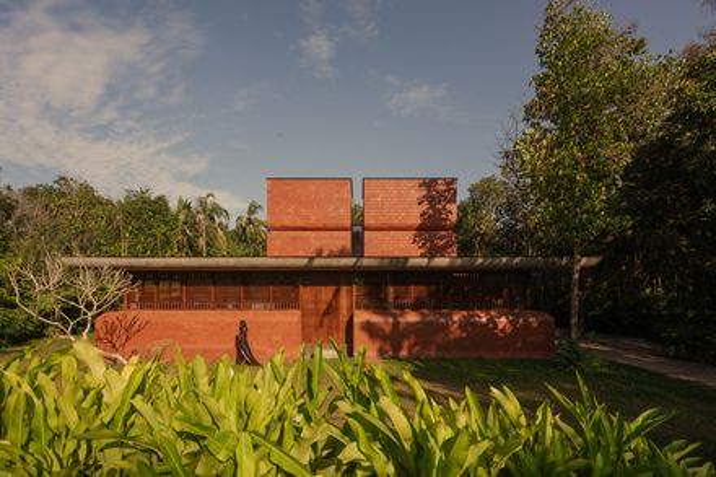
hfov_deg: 96.8
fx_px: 318
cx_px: 358
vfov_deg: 73.7
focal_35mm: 16
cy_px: 238
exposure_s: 1/250
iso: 200
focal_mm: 16
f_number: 11
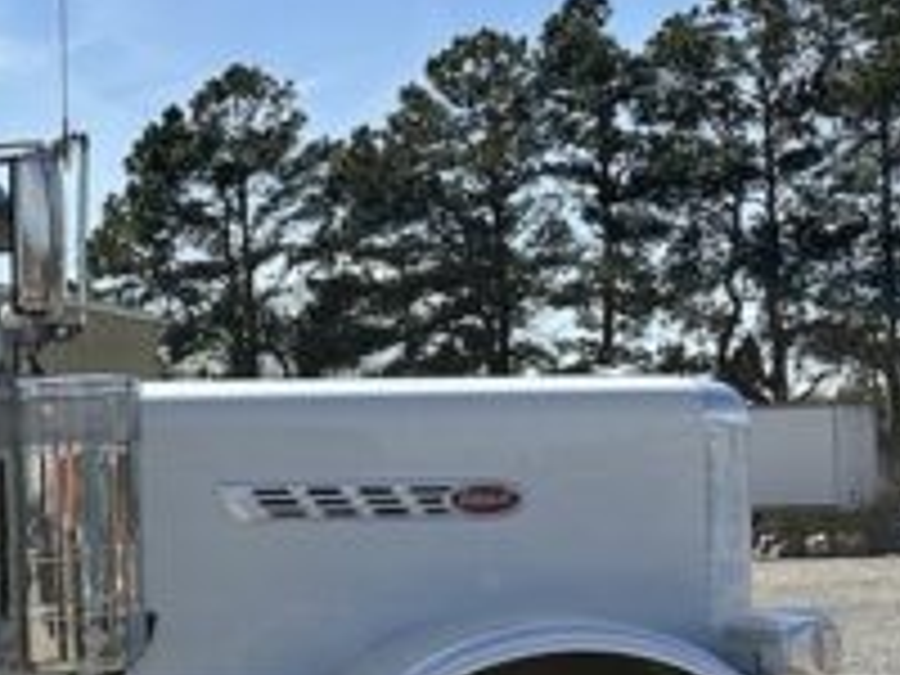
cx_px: -724
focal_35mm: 92
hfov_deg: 17.3
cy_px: 621
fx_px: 2392
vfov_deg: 15.8
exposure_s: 1/6211
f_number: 1.78
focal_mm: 6.86
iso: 80
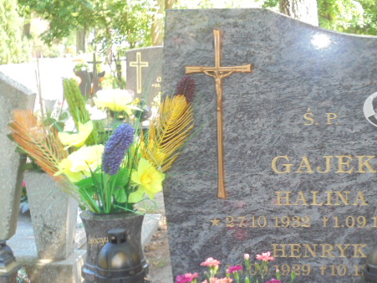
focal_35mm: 61
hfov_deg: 31.4
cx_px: 260
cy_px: 158
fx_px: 664
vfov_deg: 24.0
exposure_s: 1/30
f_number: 4.5
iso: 100
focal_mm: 7.8
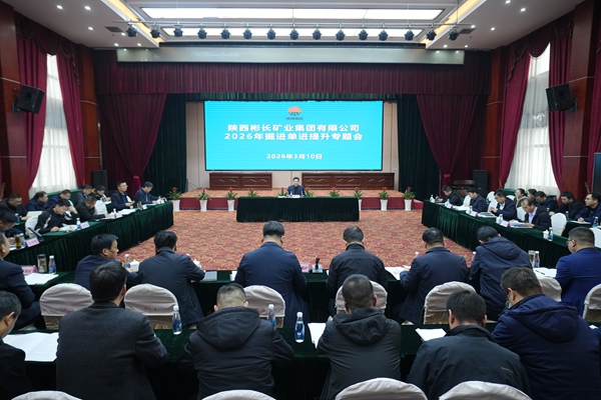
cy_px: 200
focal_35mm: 22
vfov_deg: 57.2
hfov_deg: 78.6
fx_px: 367
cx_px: 300
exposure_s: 1/160
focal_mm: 22
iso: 1600
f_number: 3.2
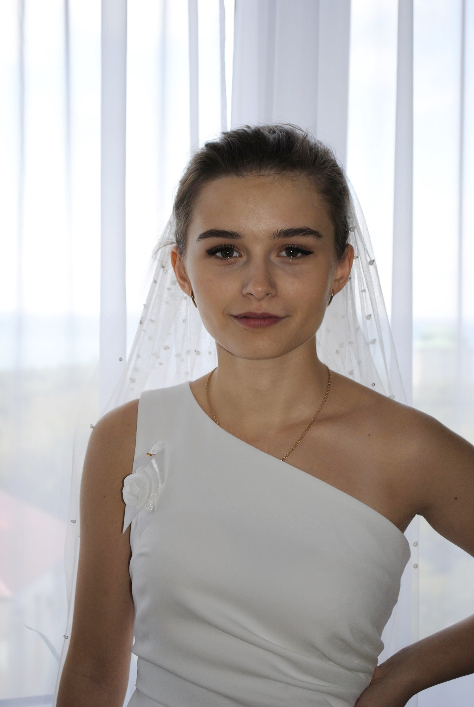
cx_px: 237
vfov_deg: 29.8
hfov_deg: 20.2
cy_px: 354
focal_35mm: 68
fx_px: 1329
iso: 140
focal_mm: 45
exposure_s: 1/125
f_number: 5.3
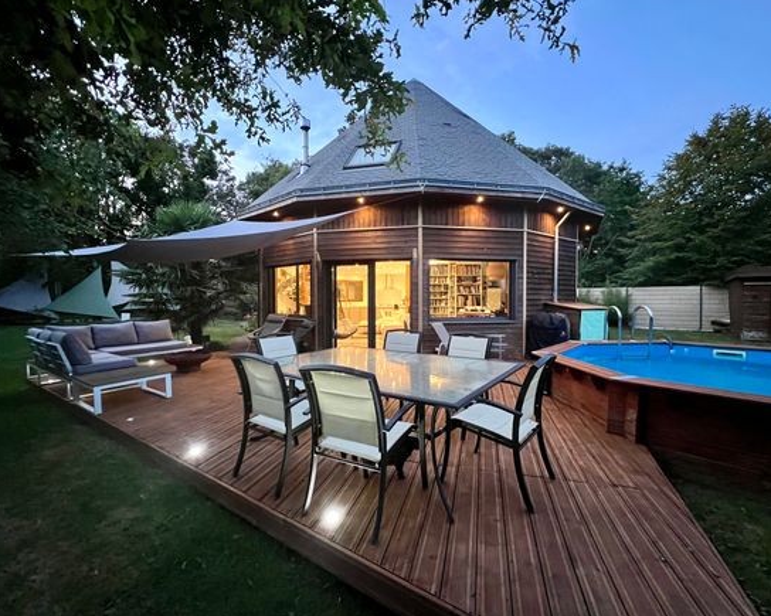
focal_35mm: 14
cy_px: 306
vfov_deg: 88.0
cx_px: 395
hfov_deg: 100.7
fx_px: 319
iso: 1000
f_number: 1.8
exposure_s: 1/34
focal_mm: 1.57
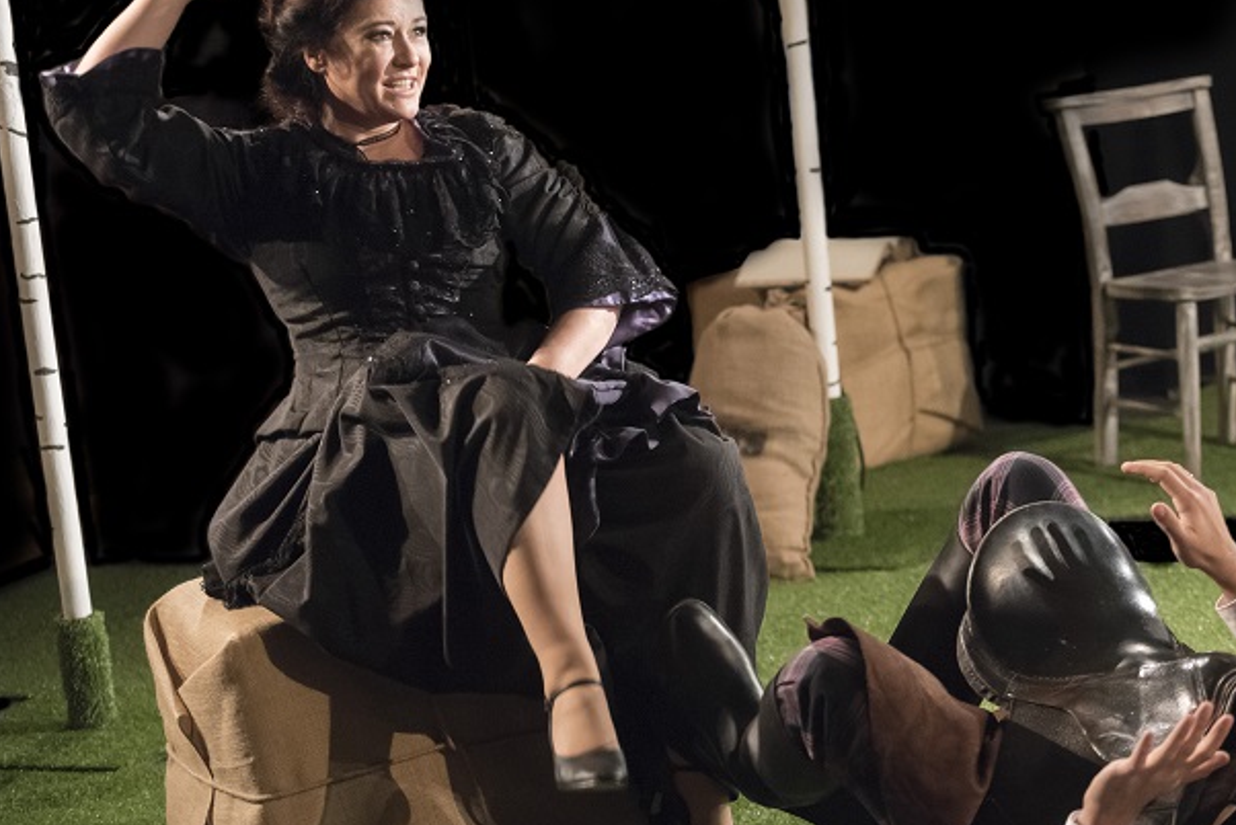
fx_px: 3194
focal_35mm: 93
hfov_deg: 21.9
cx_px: 749
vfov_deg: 14.7
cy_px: 402
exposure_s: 1/100
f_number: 2.8
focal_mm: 70
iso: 3200
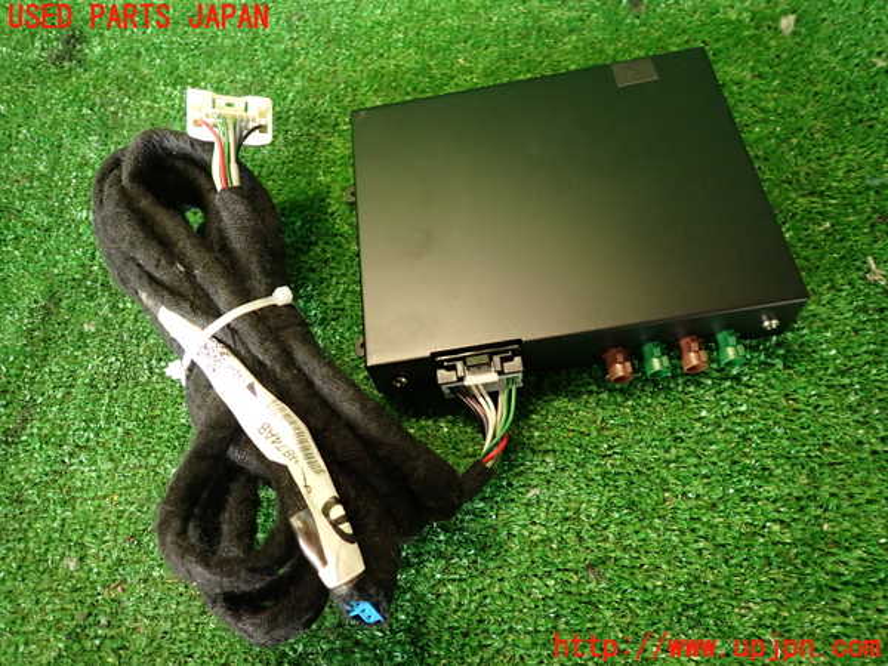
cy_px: 333
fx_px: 641
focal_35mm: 25
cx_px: 444
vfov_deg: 54.9
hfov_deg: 69.4
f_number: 2
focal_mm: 4.5
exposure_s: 1/30
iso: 200
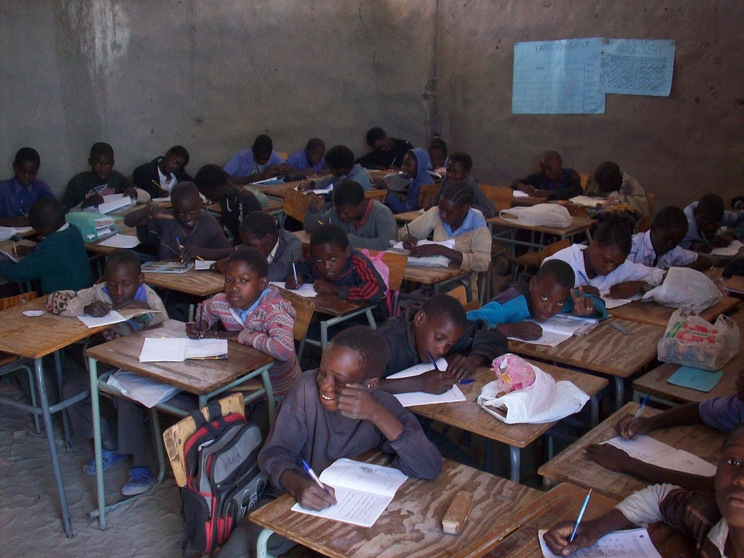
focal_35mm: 37
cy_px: 279
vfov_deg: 38.7
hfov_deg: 50.1
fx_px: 795
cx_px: 372
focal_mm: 6.2
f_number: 2.8
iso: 160
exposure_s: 1/24.8
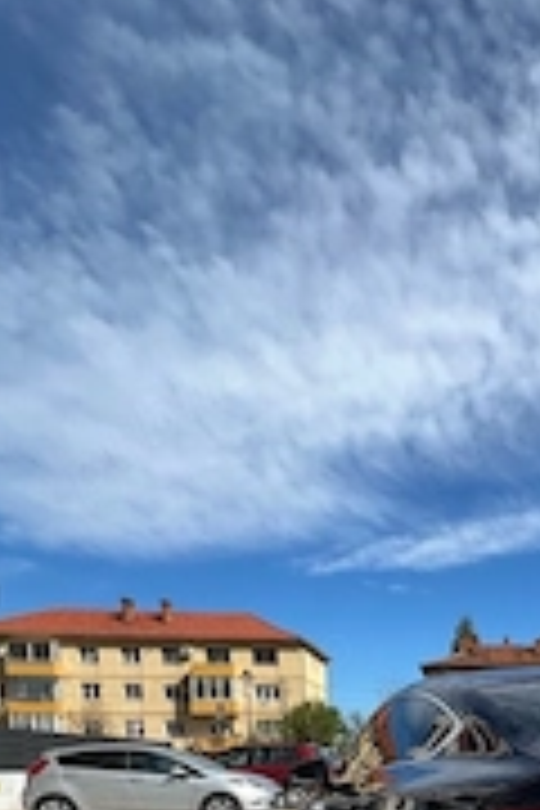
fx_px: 675
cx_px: 648
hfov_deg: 34.7
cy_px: 792
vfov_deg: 51.1
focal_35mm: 30
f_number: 1.8
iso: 32
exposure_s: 1/1179
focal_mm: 1.57
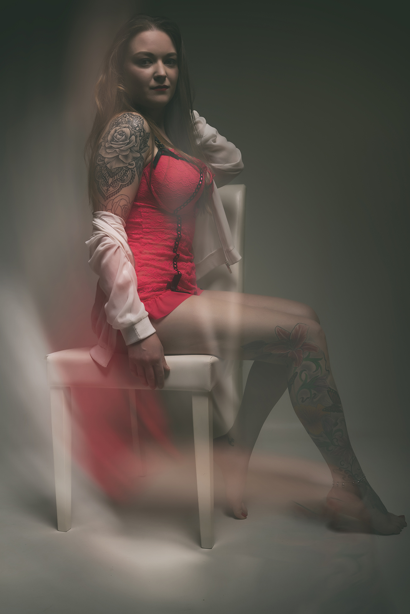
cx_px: 205
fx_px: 598
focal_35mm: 35
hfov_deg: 37.9
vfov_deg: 54.4
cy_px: 307
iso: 50
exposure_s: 1/200
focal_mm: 35
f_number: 5
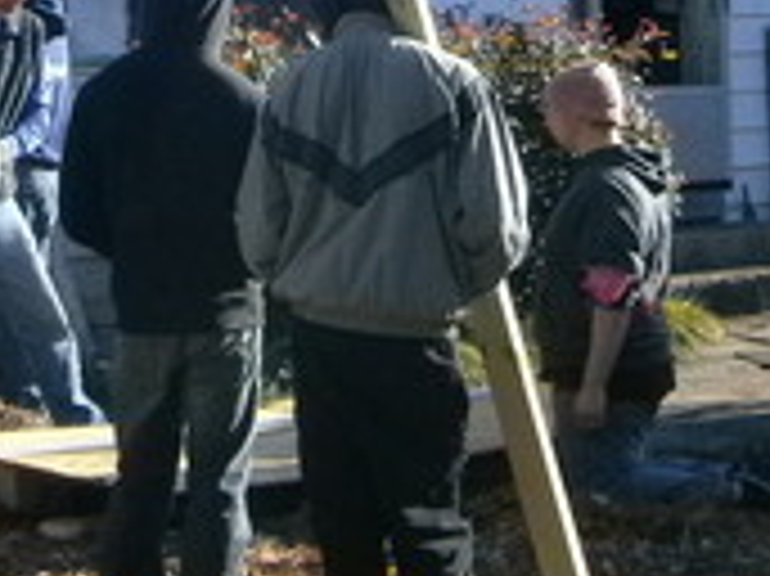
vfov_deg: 10.8
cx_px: 18
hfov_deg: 14.4
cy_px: -112
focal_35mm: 135
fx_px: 3001
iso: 80
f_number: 8.7
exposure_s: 1/60
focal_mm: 6.4
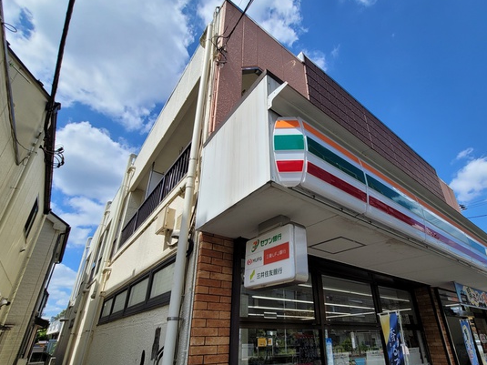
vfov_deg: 74.1
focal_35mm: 17
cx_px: 271
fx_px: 239
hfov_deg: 90.7
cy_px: 214
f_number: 2.2
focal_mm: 2.2
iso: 64
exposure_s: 1/1920
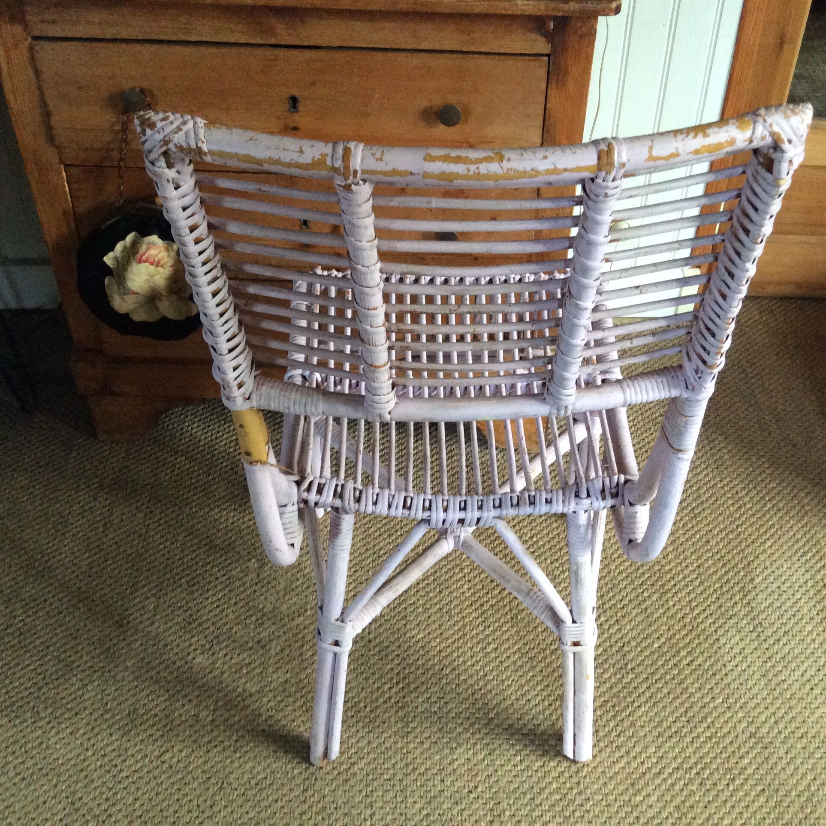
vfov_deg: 43.9
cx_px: 442
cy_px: 412
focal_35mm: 38
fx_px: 1026
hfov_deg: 43.8
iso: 250
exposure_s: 1/25
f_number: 2.4
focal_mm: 3.3
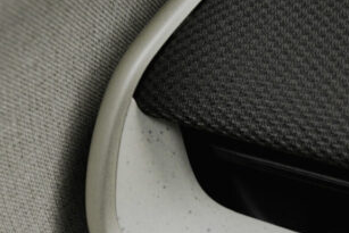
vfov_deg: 16.8
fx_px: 776
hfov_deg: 24.4
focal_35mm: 80
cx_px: 336
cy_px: 213
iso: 500
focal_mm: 24
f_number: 5.6
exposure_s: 1/20
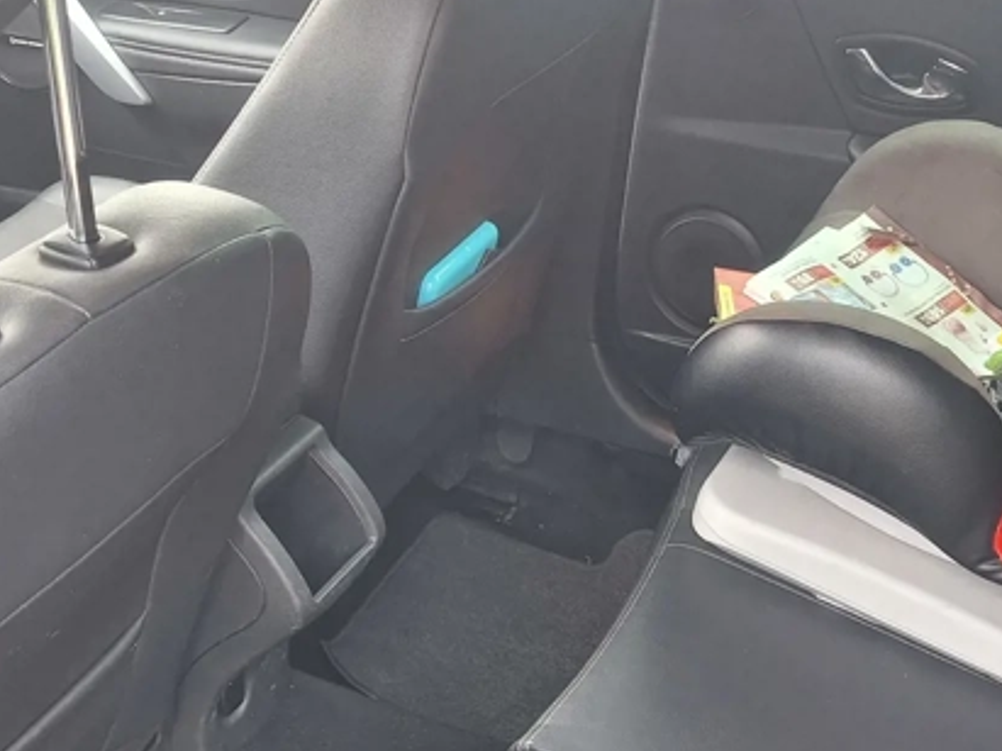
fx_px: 1621
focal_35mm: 56
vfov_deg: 25.2
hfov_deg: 34.3
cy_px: 690
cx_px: 592
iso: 64
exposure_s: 1/50
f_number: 1.8
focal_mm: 5.54
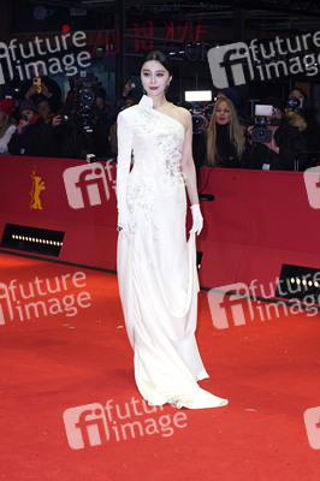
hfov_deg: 29.8
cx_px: 160
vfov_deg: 43.6
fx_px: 601
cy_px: 240
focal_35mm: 45
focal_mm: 45
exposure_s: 1/160
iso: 640
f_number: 5.6
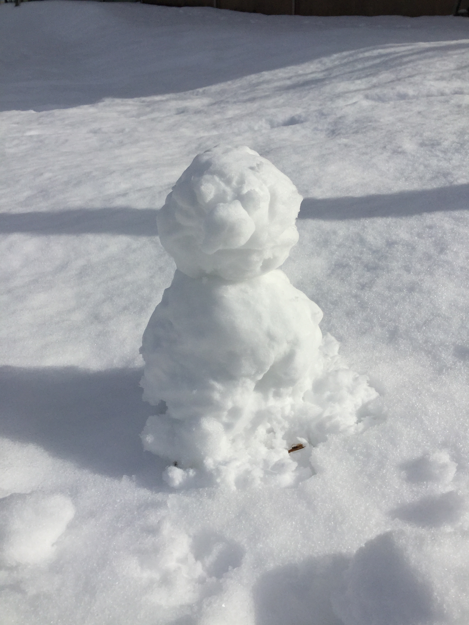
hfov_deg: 45.4
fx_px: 560
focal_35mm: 31
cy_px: 312
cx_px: 234
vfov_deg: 58.4
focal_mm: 3.3
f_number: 2.4
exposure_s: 1/6803
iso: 25
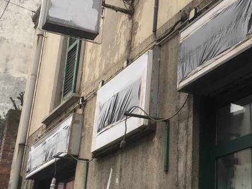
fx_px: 480
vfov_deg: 22.2
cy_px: 66
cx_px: 210
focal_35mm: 66
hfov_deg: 28.6
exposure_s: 1/33
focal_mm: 4.15
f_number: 2.2
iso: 32
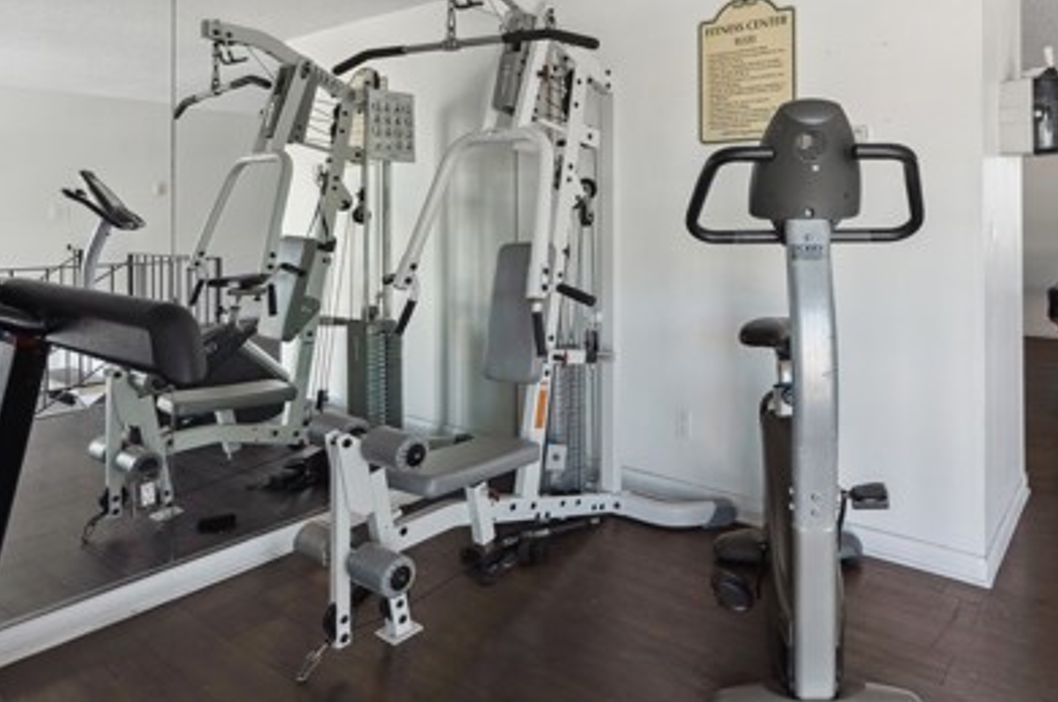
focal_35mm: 23
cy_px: 244
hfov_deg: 74.2
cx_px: 692
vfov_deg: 54.1
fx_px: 675
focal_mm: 14
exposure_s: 1/13
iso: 100
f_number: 9
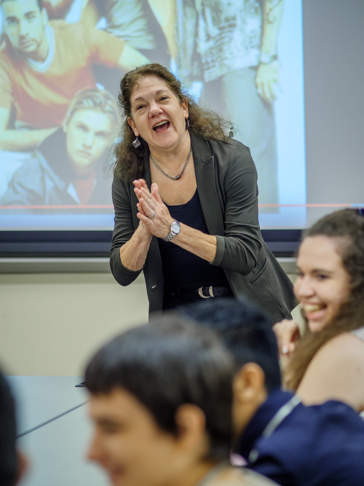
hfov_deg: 9.9
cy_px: 243
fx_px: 2103
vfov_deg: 13.2
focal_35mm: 150
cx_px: 182
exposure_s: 1/160
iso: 800
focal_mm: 75
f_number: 2
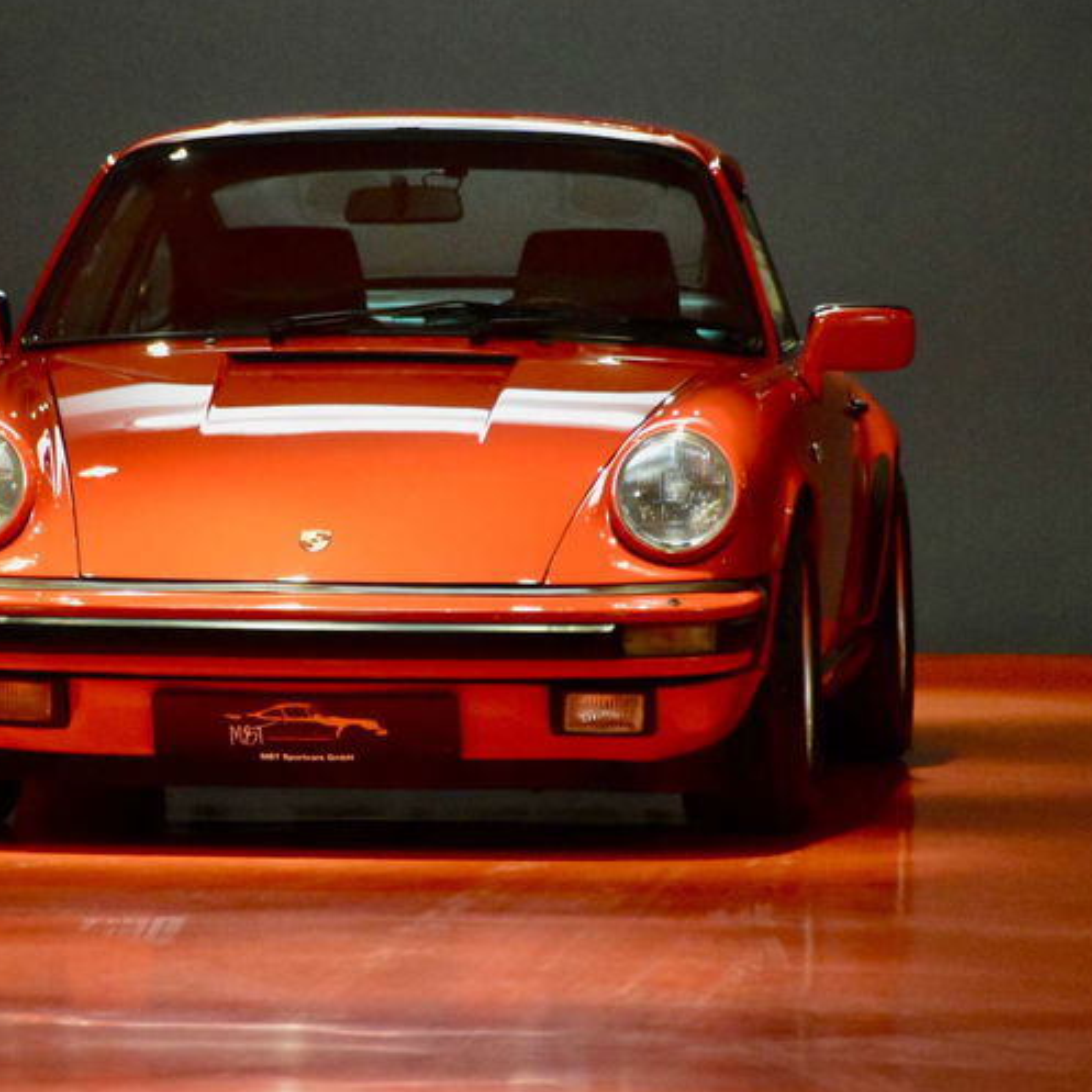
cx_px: 387
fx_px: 14062
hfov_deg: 4.4
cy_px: 423
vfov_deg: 4.4
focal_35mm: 394
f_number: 6
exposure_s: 1/125
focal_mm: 150
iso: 10000
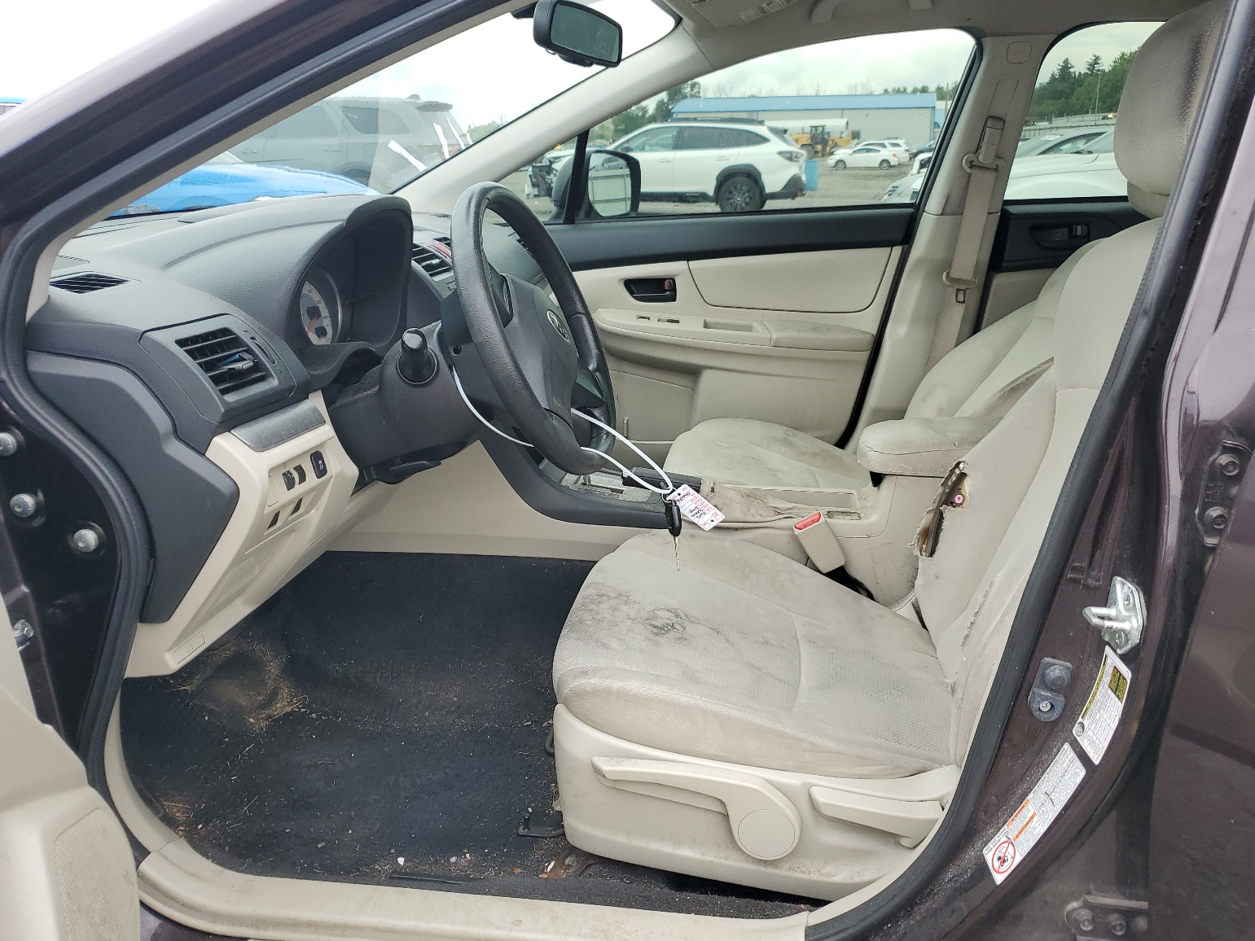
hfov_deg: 65.3
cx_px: 649
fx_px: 979
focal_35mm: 27
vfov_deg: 51.4
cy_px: 480
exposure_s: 1/435
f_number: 1.5
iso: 50
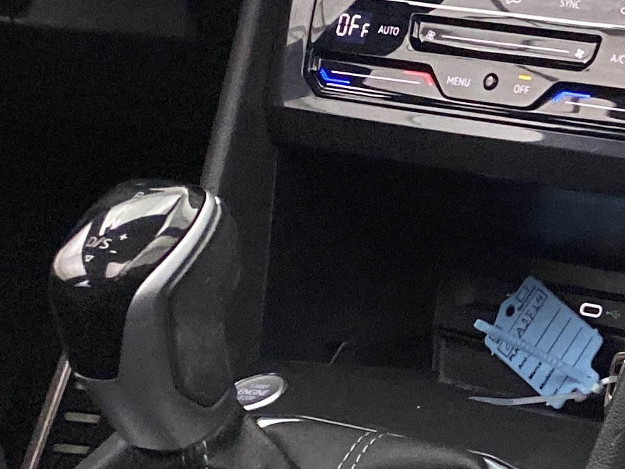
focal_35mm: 119
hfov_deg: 14.8
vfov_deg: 12.4
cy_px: 42
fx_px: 2149
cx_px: 1073
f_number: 1.8
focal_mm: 4.25
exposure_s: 1/60
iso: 160
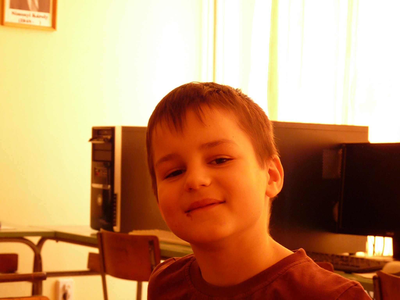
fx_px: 1052
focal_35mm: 91
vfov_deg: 16.2
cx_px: 200
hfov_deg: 21.5
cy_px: 150
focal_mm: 16.1
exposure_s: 1/125
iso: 500
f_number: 4
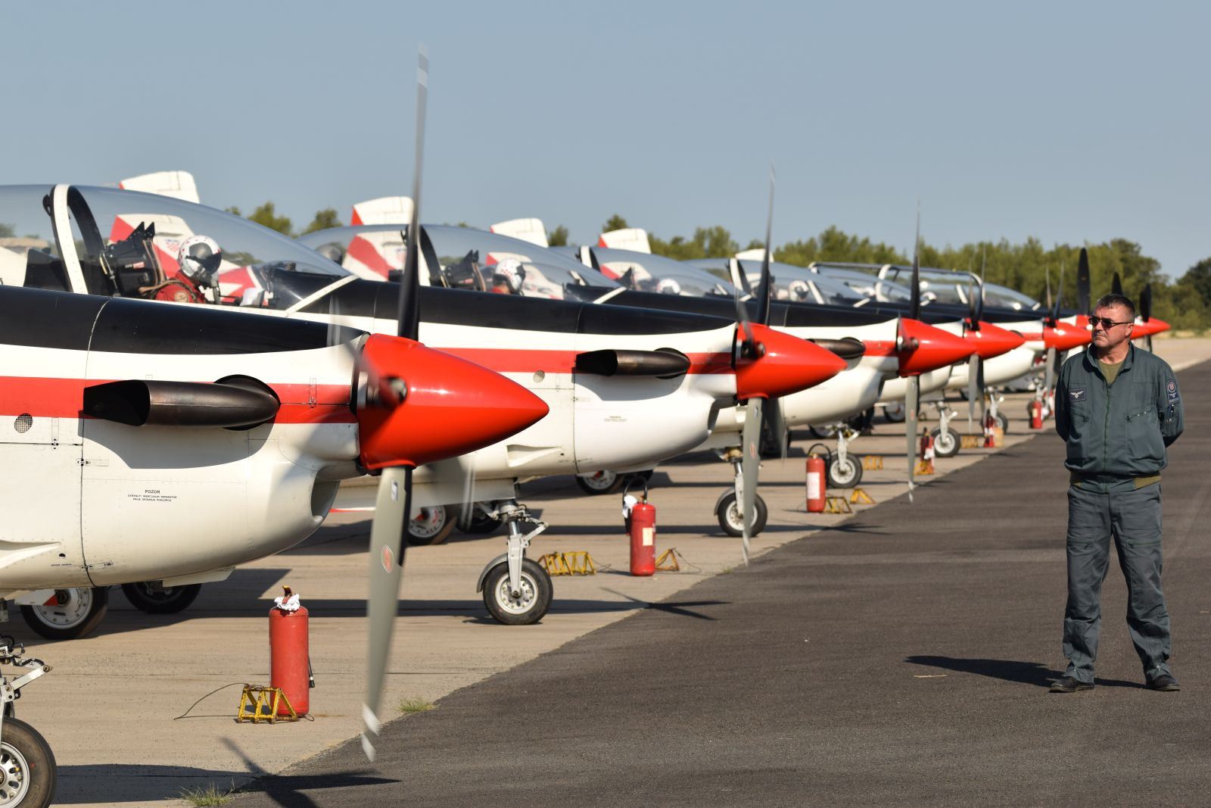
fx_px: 5298
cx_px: 606
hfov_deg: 13.0
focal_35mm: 158
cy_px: 404
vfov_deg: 8.7
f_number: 7.1
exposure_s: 1/800
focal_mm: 105
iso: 100
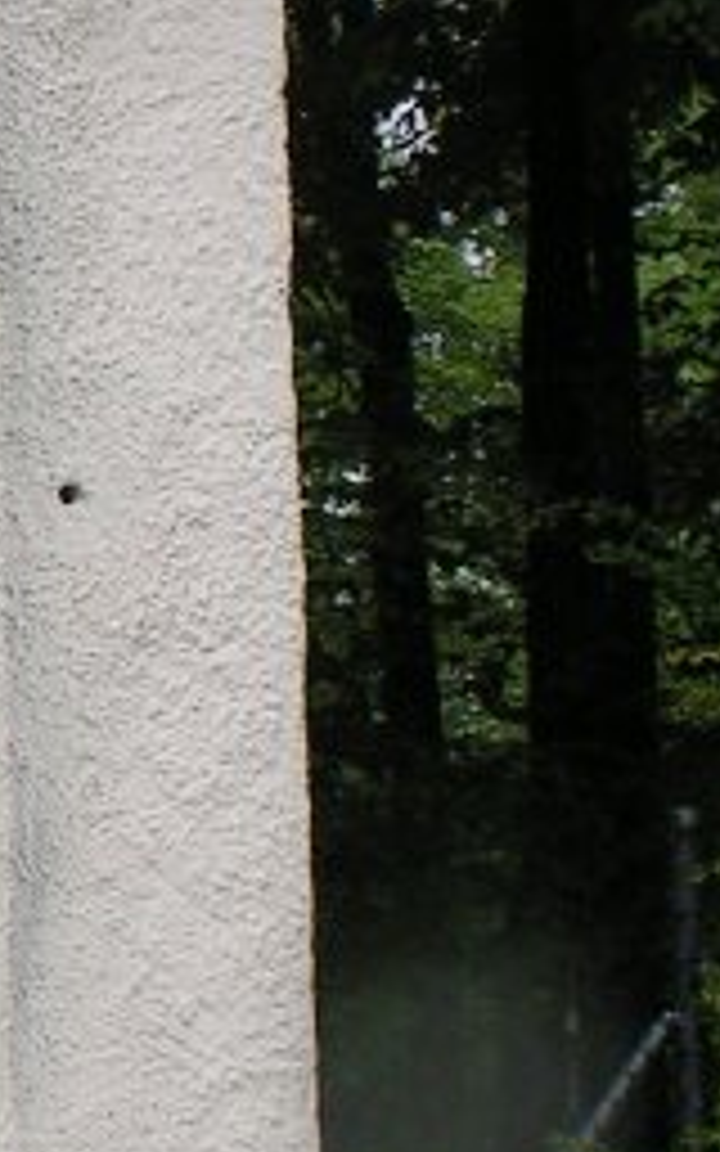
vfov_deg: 10.2
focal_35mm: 205
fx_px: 6436
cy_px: 202
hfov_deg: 6.3
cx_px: -360
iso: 50
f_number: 5
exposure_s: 1/200
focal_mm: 9.6
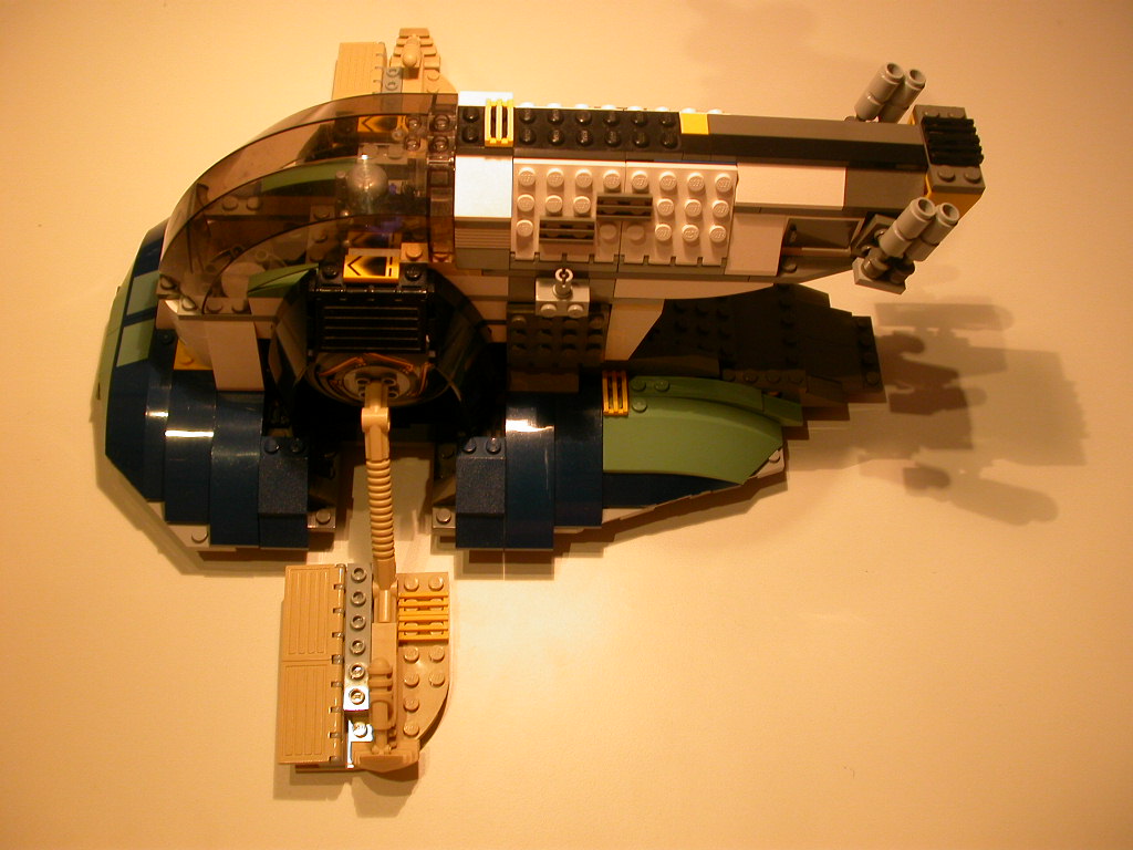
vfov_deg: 37.7
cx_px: 566
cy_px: 425
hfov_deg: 49.0
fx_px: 1244
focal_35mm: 38
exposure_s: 1/54.9
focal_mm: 7.85
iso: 100
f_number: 3.3
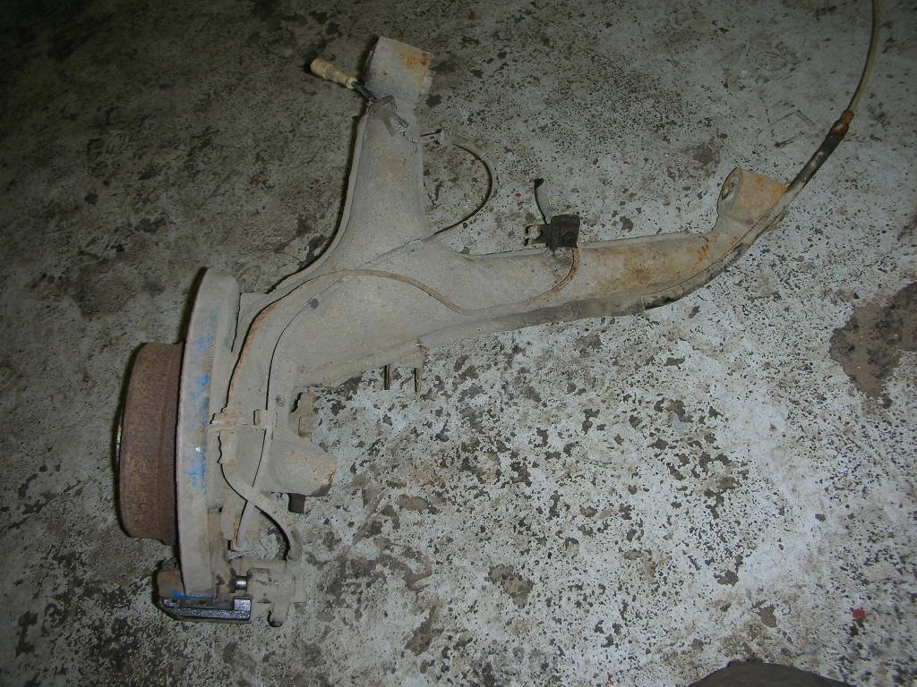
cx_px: 458
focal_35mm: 35
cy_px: 344
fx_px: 927
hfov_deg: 52.6
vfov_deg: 40.7
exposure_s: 1/60.1
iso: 50
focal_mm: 5.8
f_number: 3
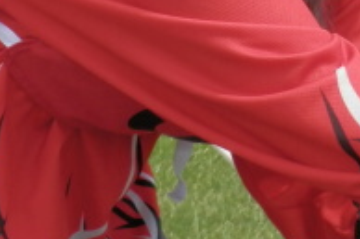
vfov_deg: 2.2
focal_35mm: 611
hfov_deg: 3.4
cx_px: 494
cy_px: -131
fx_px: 6105
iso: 80
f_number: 5.5
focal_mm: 27.5
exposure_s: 1/200
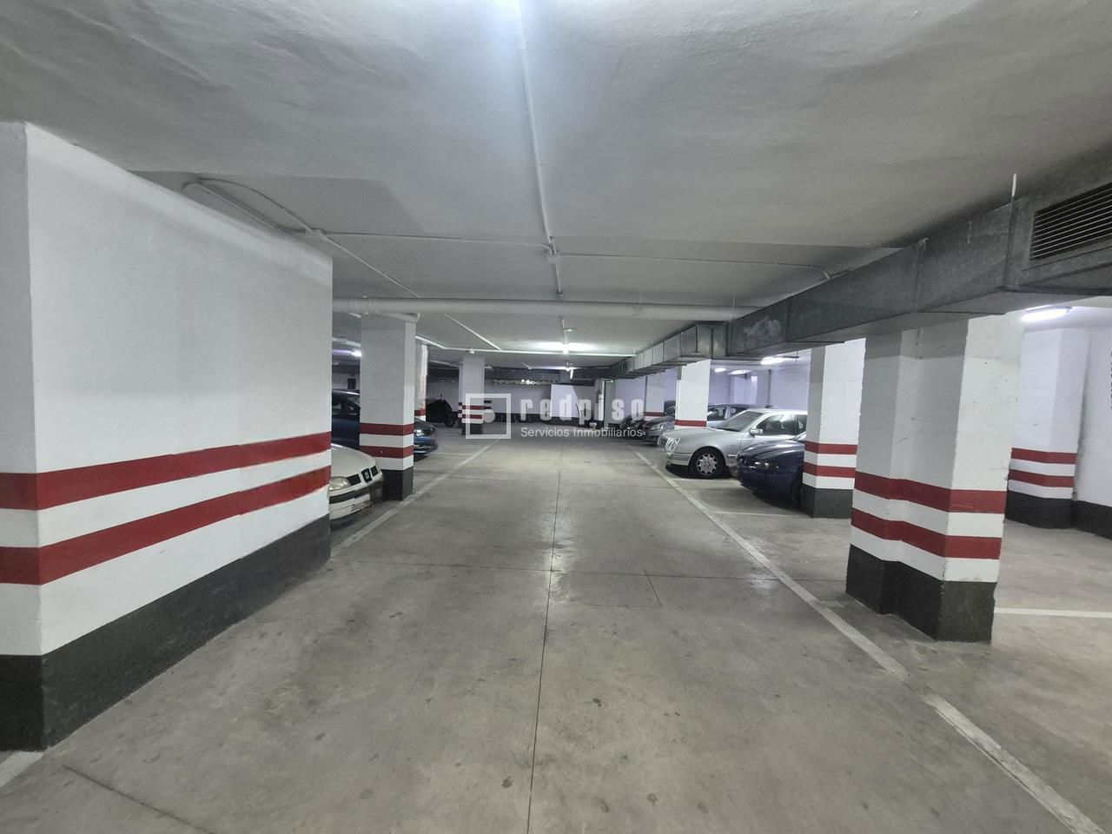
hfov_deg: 106.2
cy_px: 417
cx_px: 556
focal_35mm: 13
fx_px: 418
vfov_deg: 89.9
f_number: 2.2
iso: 1250
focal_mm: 2.2
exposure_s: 1/50
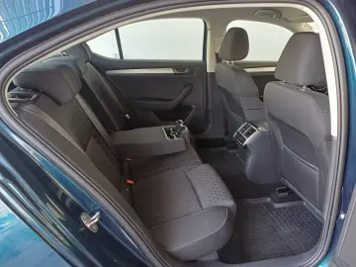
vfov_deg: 54.9
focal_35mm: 25
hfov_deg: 69.4
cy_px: 134
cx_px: 178
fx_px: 257
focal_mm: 4.65
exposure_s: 1/50
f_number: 1.8
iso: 250
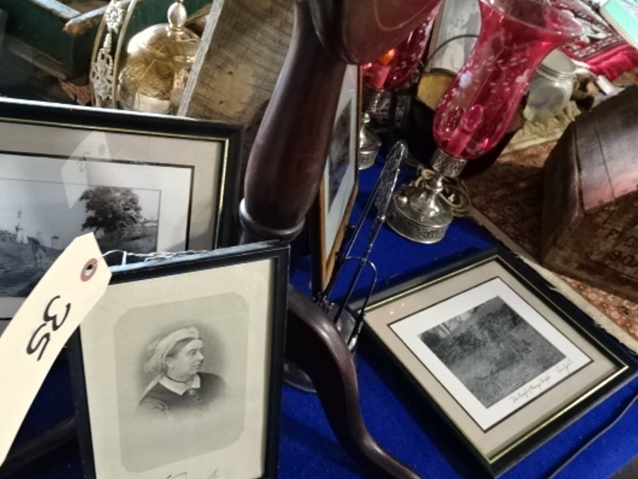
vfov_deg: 48.1
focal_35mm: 29
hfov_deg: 61.2
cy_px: 269
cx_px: 260
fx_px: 534
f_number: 3.5
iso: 800
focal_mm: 4.1
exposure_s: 1/30
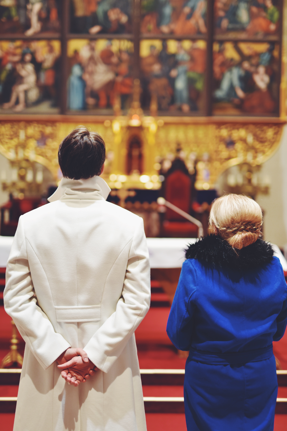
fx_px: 597
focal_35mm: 50
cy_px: 216
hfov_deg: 27.0
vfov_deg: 39.6
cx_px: 144
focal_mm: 50
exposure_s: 1/60
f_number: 1.4
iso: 800
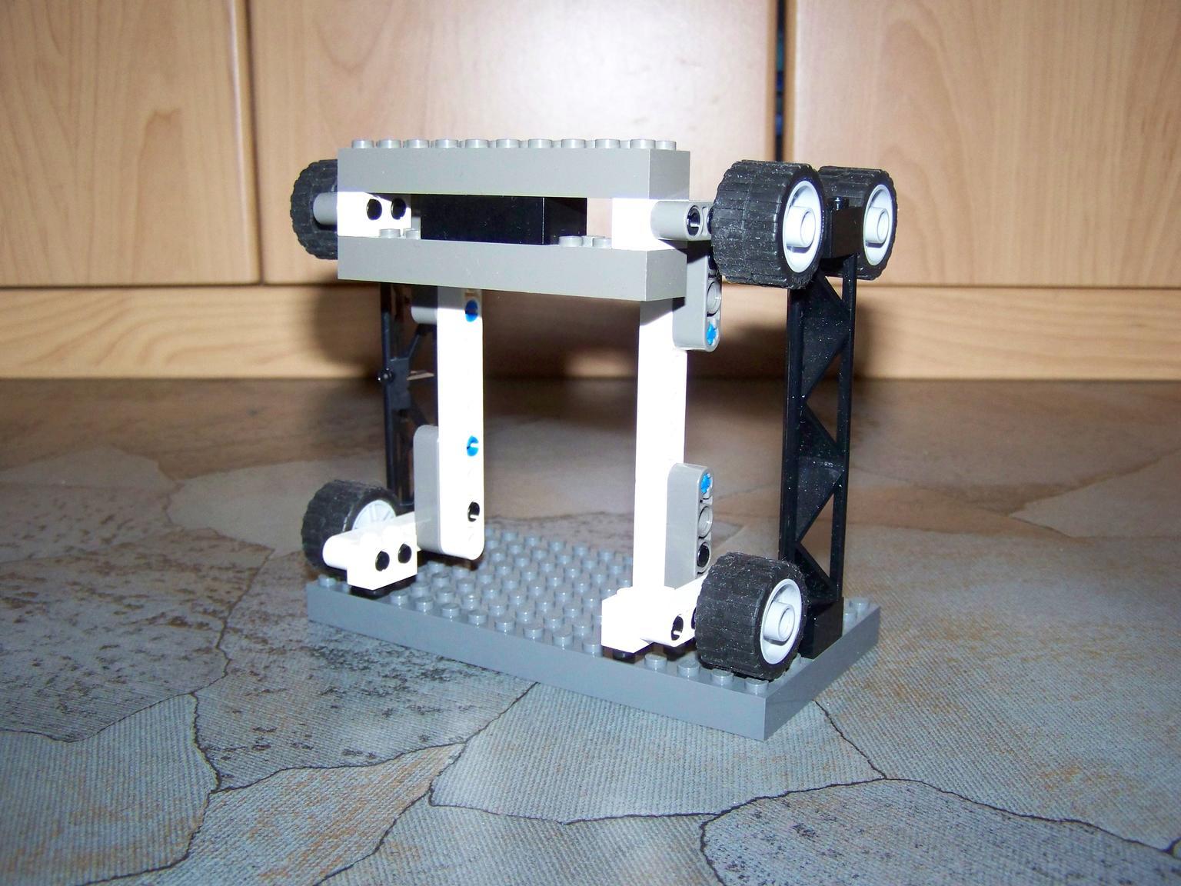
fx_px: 1296
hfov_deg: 49.0
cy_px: 443
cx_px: 590
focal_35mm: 38
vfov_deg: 37.7
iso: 200
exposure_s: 1/30
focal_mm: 6.3
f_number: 2.8
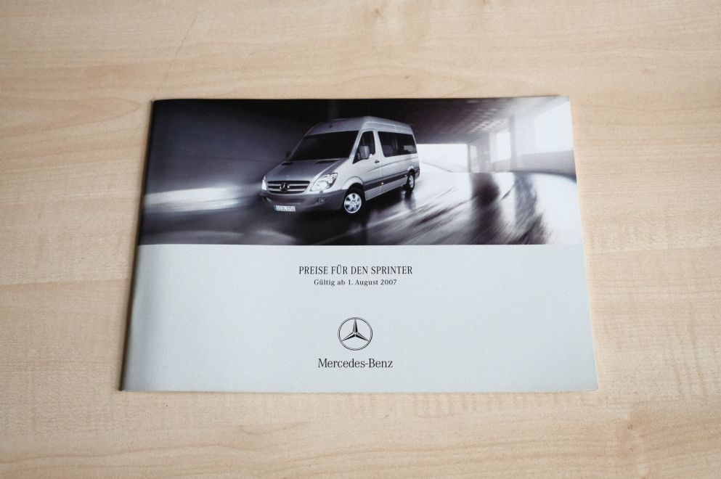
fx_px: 760
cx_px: 360
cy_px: 240
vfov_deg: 35.0
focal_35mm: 38
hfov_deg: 50.7
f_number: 5.6
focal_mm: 25.4
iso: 6400
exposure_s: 1/420
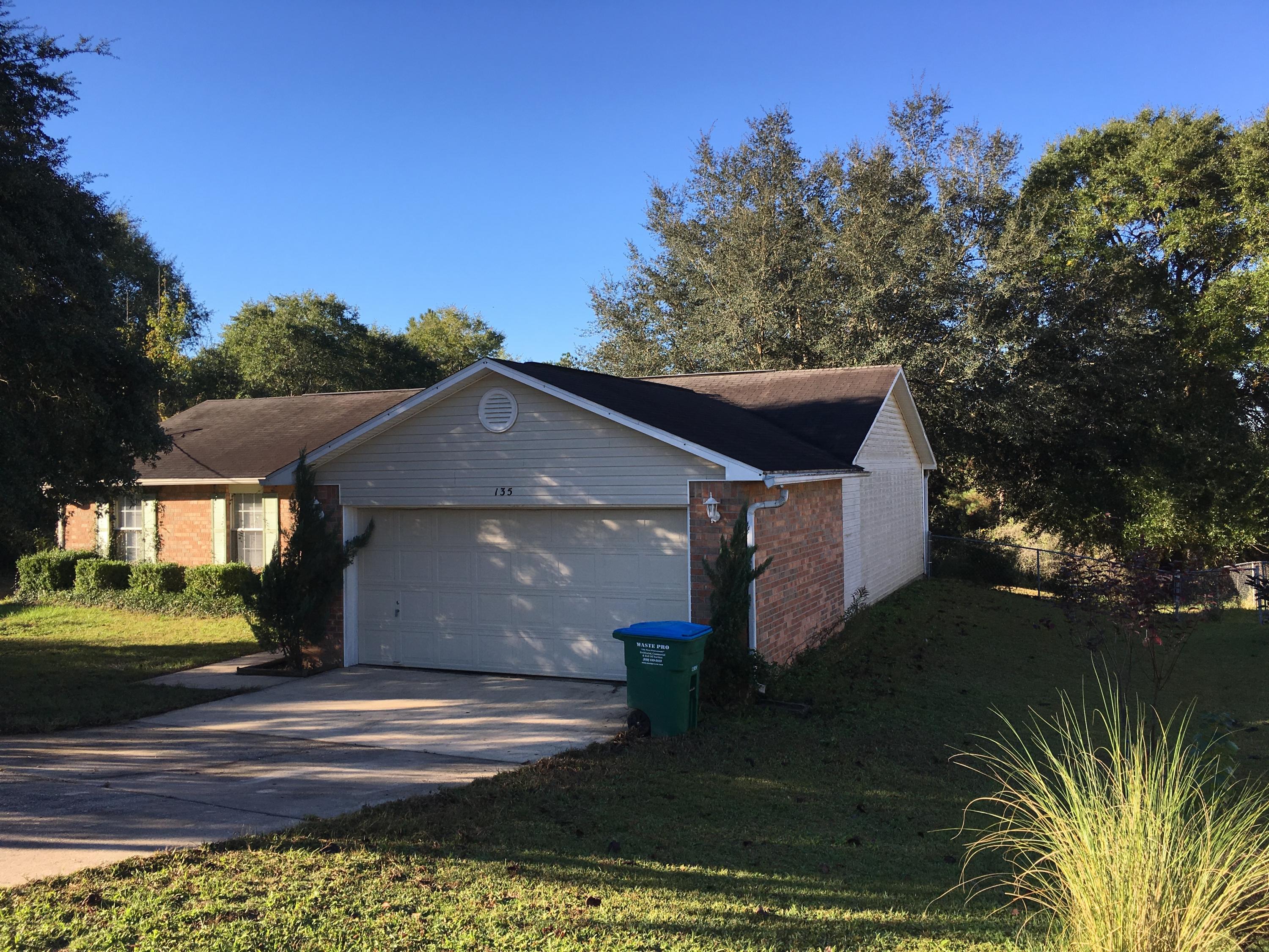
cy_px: 476
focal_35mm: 29
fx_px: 1063
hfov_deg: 61.7
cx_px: 634
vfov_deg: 48.2
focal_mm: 4.15
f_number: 2.2
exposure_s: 1/668
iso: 25
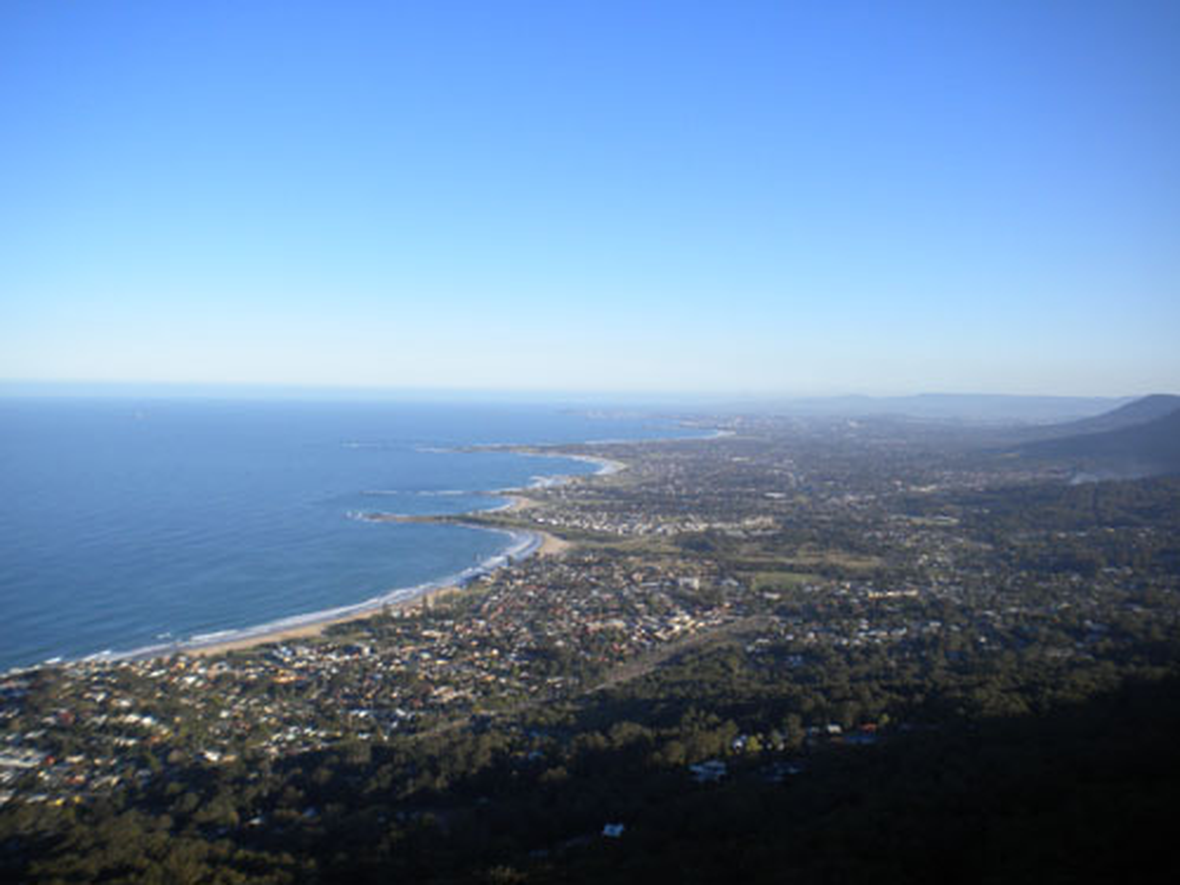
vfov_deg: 40.7
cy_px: 442
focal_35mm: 35
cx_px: 590
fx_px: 1193
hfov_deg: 52.6
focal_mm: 6.3
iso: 80
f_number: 4.6
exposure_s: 1/460
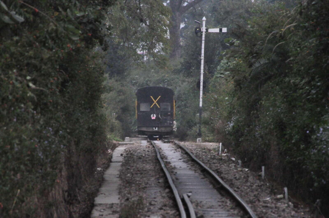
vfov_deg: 3.7
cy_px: 109
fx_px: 3423
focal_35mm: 375
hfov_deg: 5.5
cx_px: 164
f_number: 14
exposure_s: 1/60
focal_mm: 250
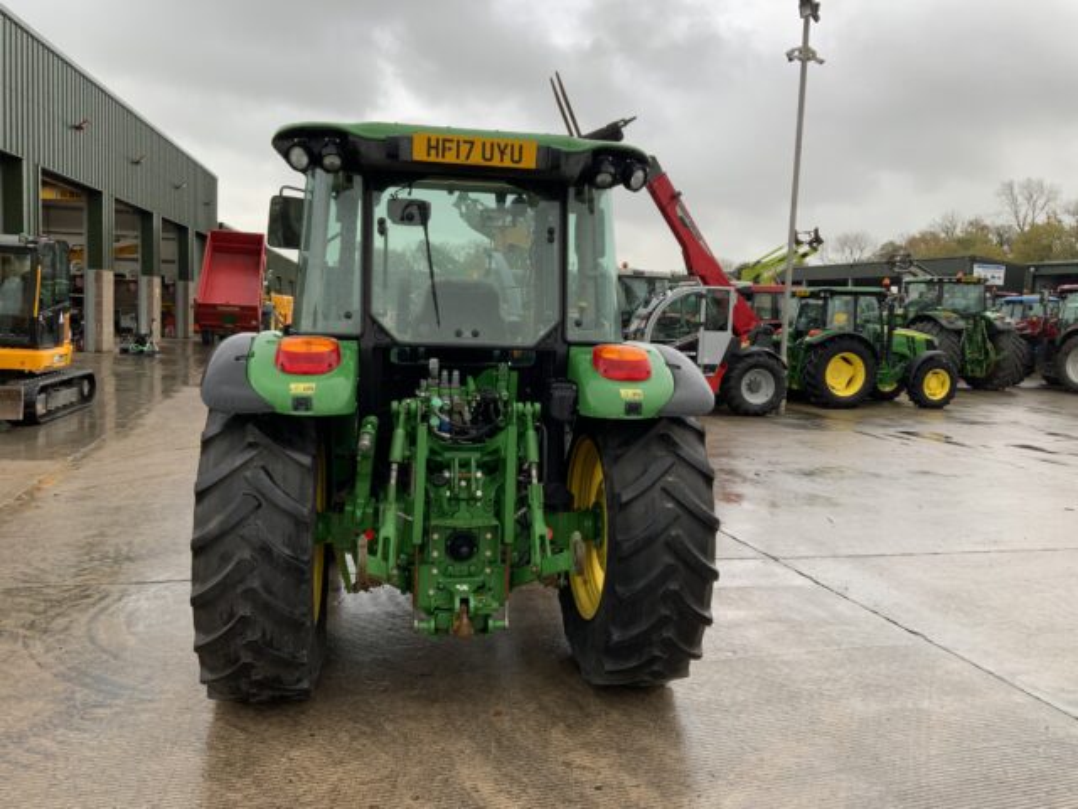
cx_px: 539
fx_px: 903
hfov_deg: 61.7
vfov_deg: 48.2
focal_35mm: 29
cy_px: 404
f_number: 1.8
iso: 16
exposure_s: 1/122
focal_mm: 3
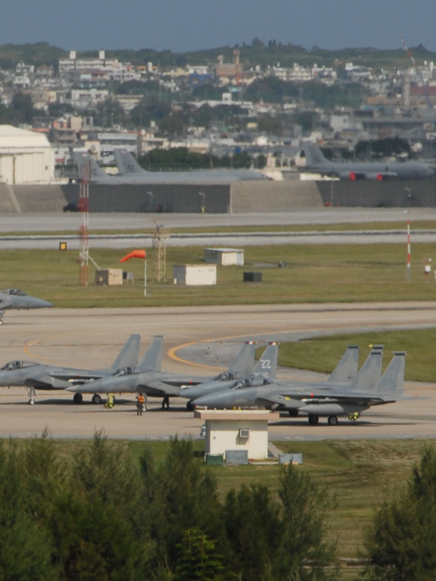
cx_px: 44
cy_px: 291
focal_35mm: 260
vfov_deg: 7.6
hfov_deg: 5.7
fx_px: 4366
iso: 125
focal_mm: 120
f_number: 16
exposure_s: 1/160
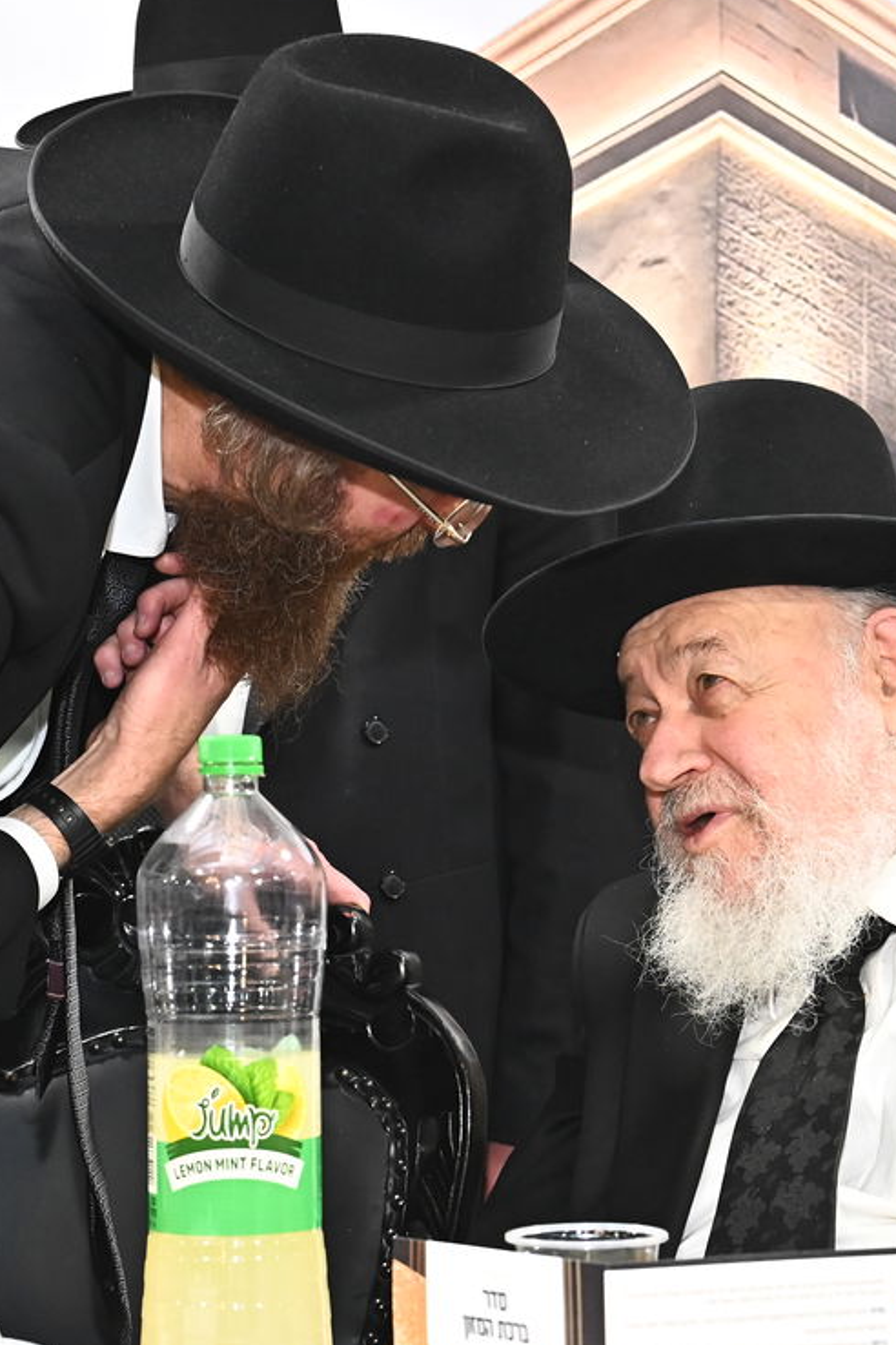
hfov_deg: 12.5
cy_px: 691
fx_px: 4106
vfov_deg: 18.6
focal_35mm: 110
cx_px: 388
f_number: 8
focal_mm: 58
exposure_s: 1/200
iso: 3200
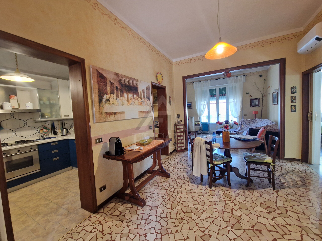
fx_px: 121
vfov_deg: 89.9
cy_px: 120
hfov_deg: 106.2
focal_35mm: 13
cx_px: 161
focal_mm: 2.2
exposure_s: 1/50
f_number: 2.2
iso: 400
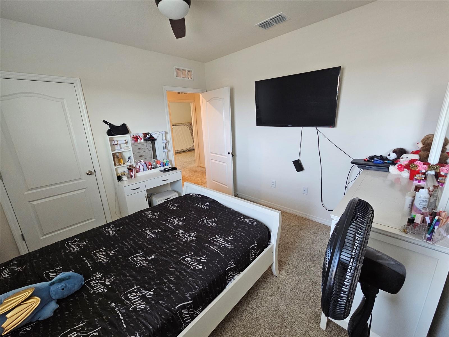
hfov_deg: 106.2
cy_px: 168
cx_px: 224
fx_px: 169
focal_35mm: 13
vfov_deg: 89.9
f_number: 2.2
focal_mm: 2.2
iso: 250
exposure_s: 1/60
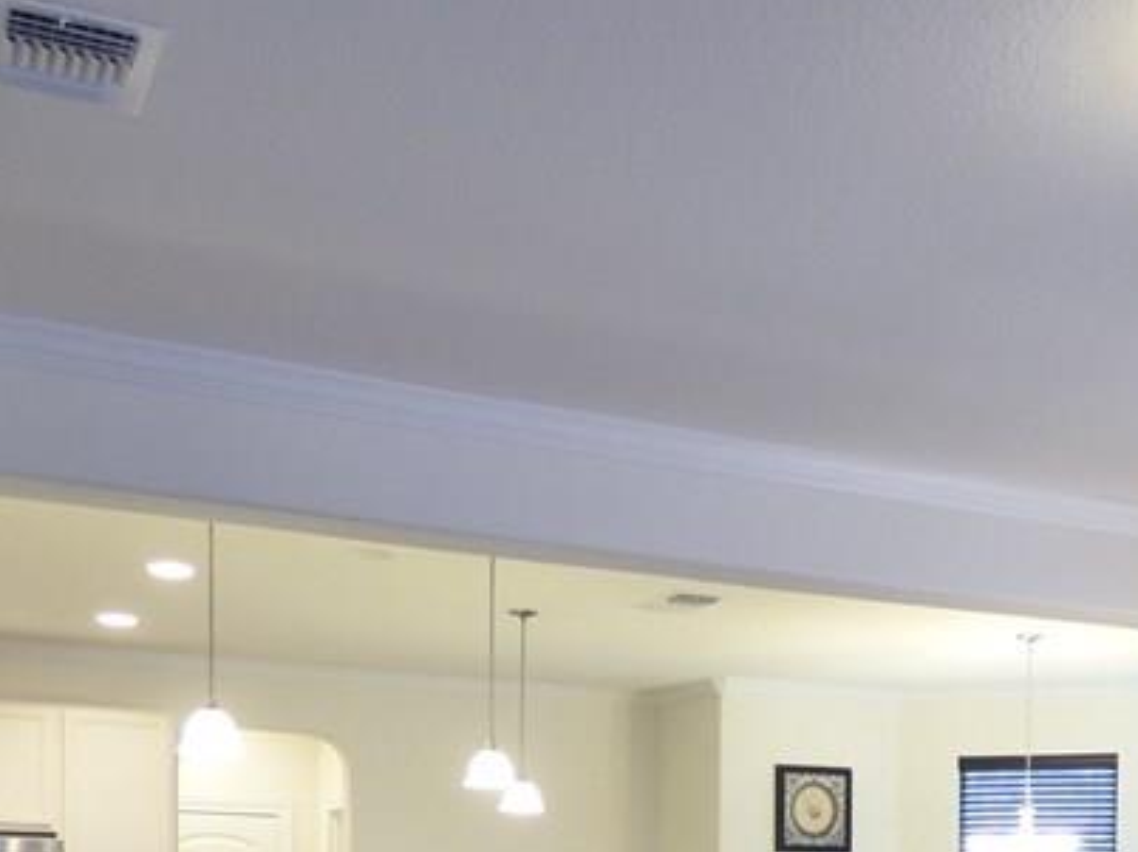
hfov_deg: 37.3
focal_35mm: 51
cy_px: 1016
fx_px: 1676
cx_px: 722
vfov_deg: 25.6
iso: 500
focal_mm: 3.58
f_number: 2.8
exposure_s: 1/25
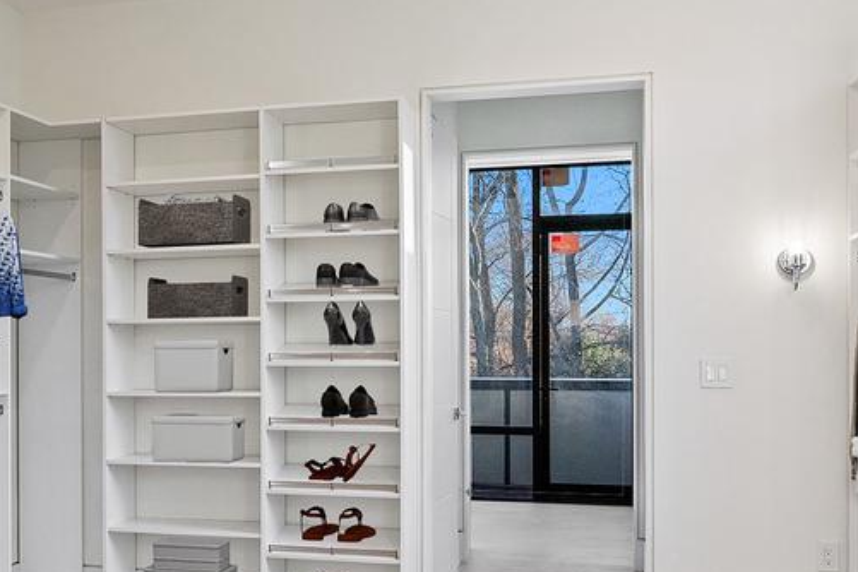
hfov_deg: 41.5
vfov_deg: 29.1
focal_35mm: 46
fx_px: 1096
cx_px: 216
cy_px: 375
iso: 800
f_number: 6.3
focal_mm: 16
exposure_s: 1/15
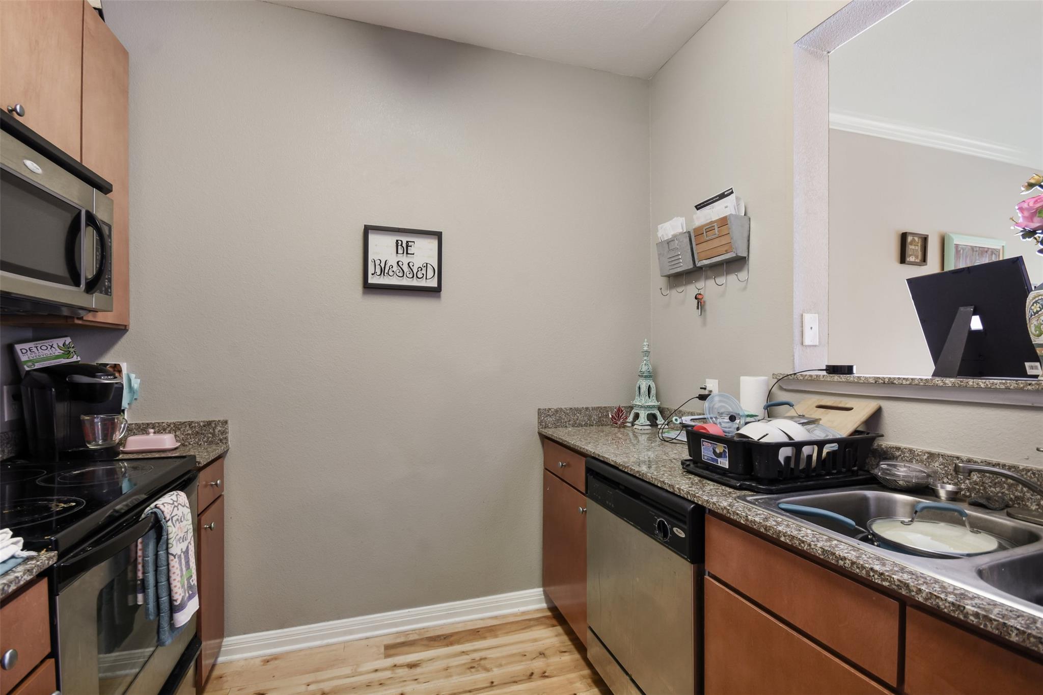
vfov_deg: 77.3
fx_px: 434
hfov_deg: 100.4
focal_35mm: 15
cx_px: 522
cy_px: 348
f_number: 8
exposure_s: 1/2
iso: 200
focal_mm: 10
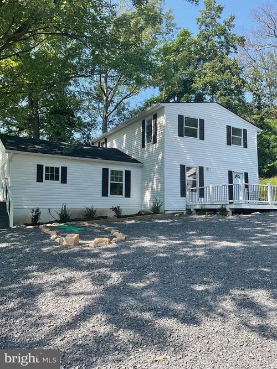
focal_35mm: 29
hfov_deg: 48.2
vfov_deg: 61.7
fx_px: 310
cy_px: 184
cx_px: 138
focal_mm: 3
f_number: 1.8
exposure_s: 1/529
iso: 16
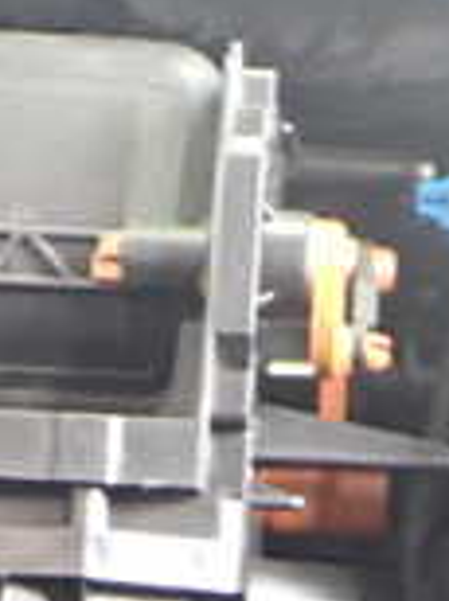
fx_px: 2029
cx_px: 289
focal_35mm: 117
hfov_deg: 12.6
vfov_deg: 16.3
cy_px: 675
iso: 500
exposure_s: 1/30
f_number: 2.3
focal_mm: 5.4
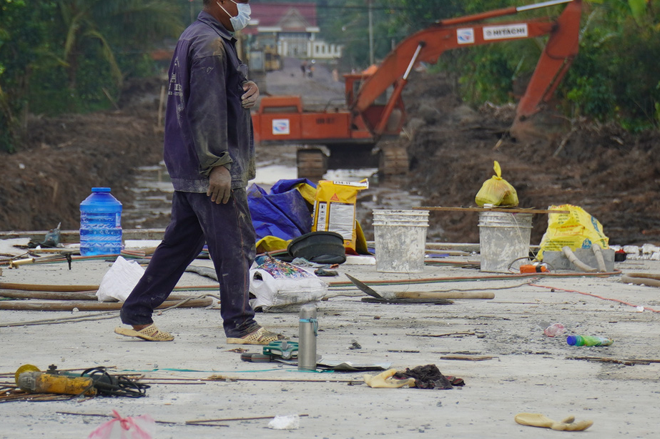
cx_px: 360
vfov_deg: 5.3
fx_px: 4763
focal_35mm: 260
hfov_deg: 7.9
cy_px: 86
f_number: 4
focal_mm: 80
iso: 100
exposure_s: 1/125
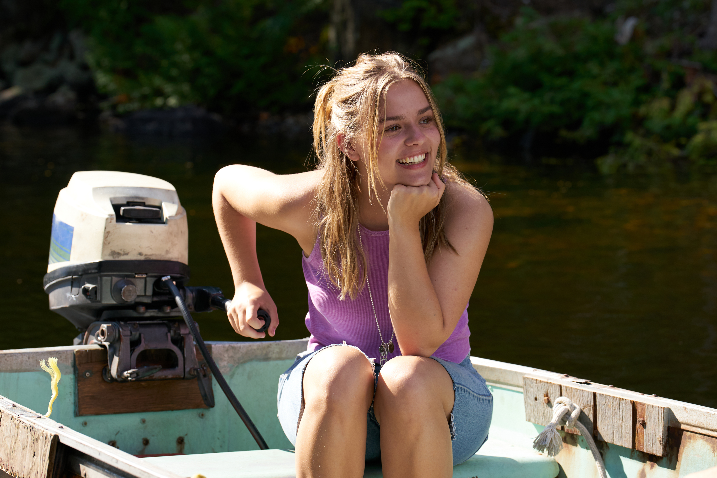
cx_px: 358
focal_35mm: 104
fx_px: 2071
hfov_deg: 19.6
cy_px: 239
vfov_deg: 13.2
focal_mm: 104
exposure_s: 1/500
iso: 400
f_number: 6.3
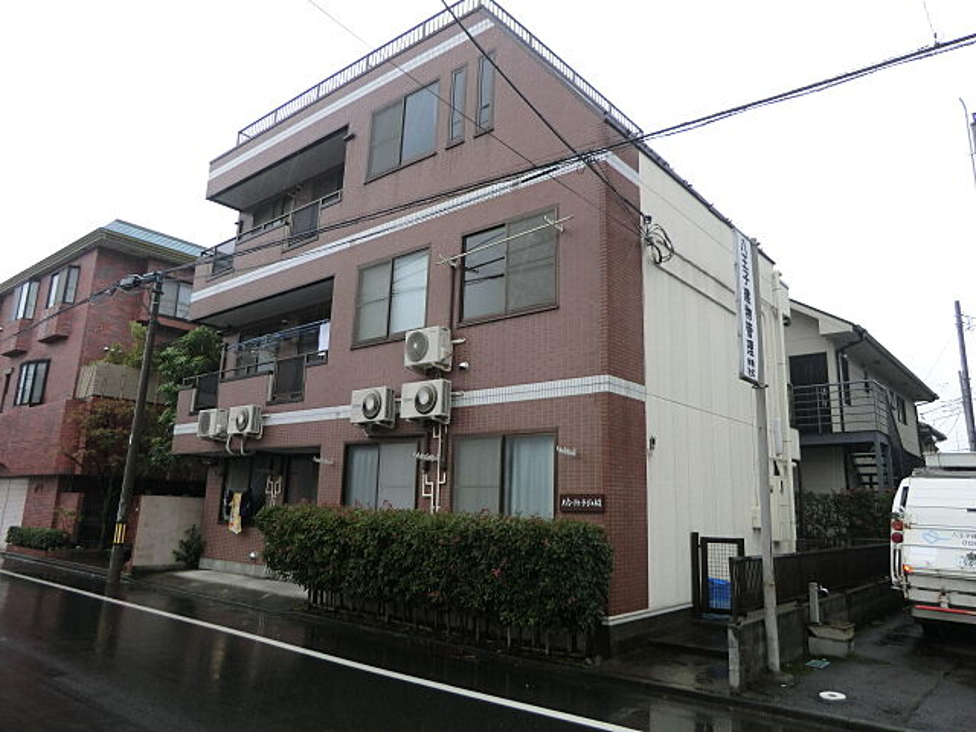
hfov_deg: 71.6
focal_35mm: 24
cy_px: 366
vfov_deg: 56.8
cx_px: 488
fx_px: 677
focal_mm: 4.3
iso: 80
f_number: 3.2
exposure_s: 1/80
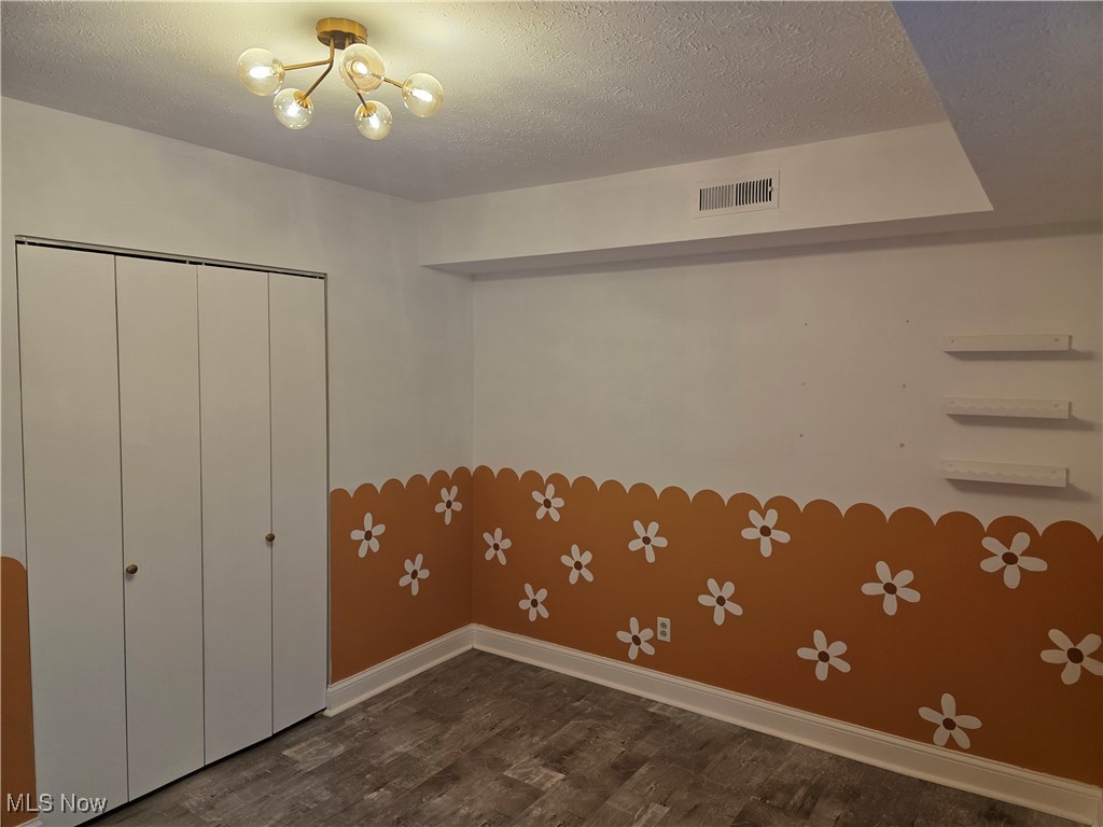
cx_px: 552
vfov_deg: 58.9
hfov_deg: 73.9
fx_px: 733
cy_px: 414
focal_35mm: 23
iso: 200
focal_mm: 6.3
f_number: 1.7
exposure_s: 1/120
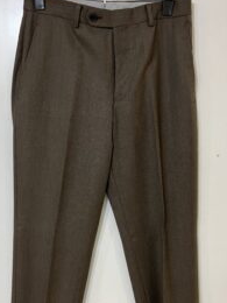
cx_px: 105
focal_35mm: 43
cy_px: 204
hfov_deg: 33.6
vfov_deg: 43.2
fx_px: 376
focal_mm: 3.99
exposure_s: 1/50
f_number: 1.8
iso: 125
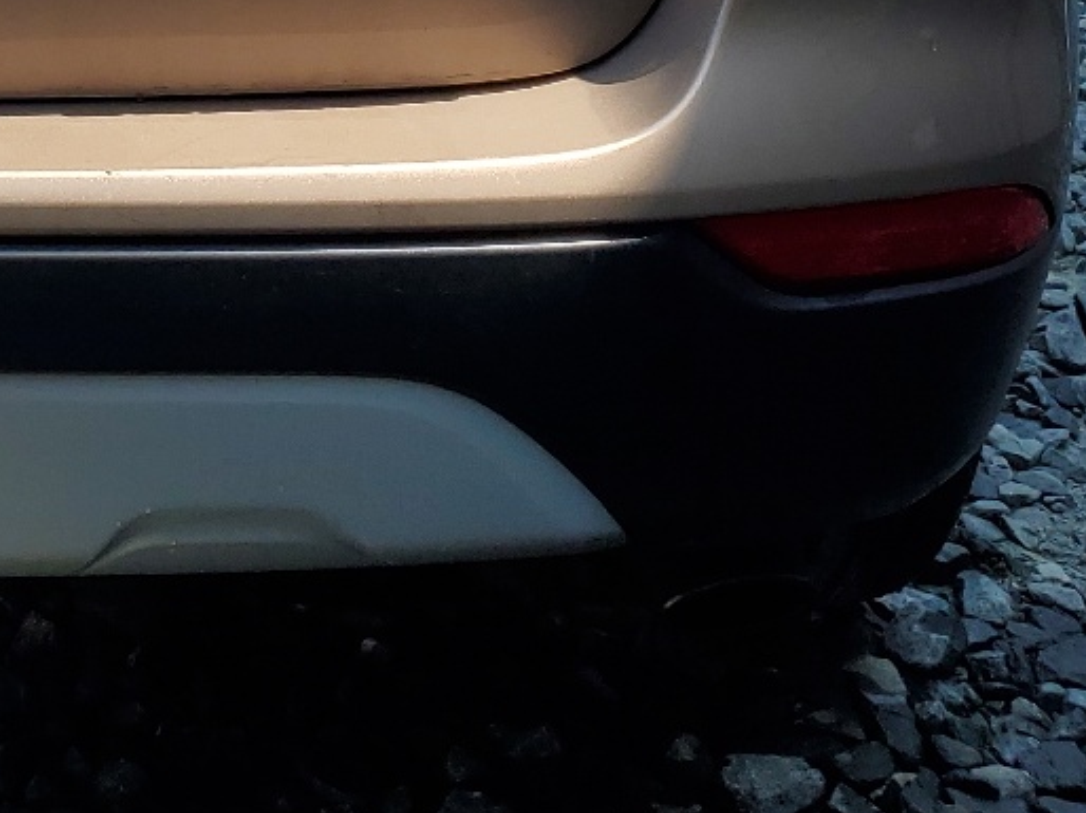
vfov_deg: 16.7
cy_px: -361
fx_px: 2540
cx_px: -203
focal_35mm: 81
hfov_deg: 22.3
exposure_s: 1/2000
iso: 50
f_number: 1.5
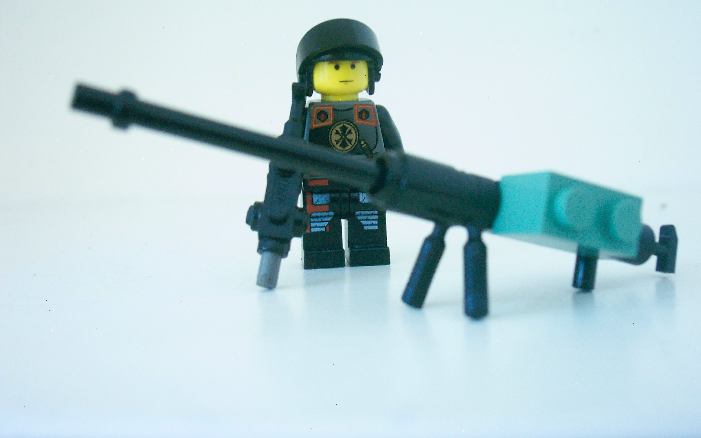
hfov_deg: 54.0
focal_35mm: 36
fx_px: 688
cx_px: 353
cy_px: 205
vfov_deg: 35.3
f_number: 2.8
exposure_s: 1/10
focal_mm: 7.5
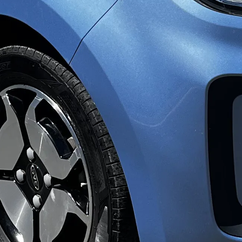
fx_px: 1139
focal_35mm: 144
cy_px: -84
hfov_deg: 12.1
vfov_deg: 11.8
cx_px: 149
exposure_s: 1/2309
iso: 50
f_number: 1.6
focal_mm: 5.1
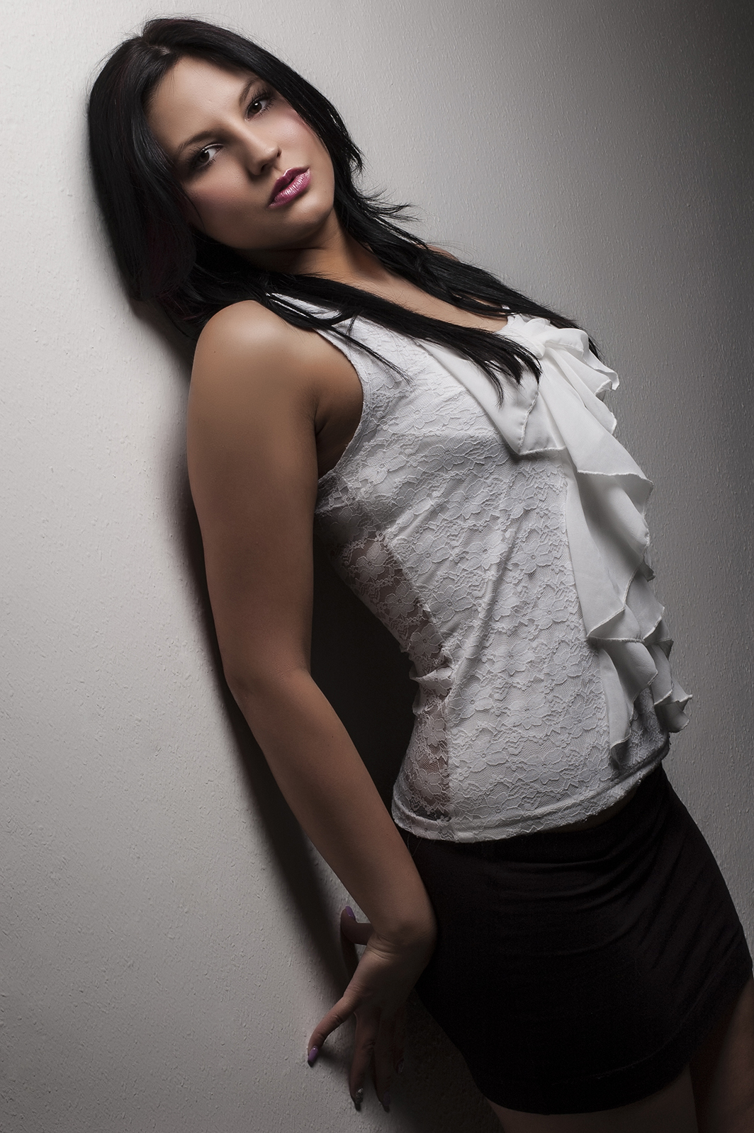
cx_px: 377
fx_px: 2360
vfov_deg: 27.0
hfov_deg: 18.2
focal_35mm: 75
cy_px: 566
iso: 200
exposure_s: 1/500
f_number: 16
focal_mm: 50
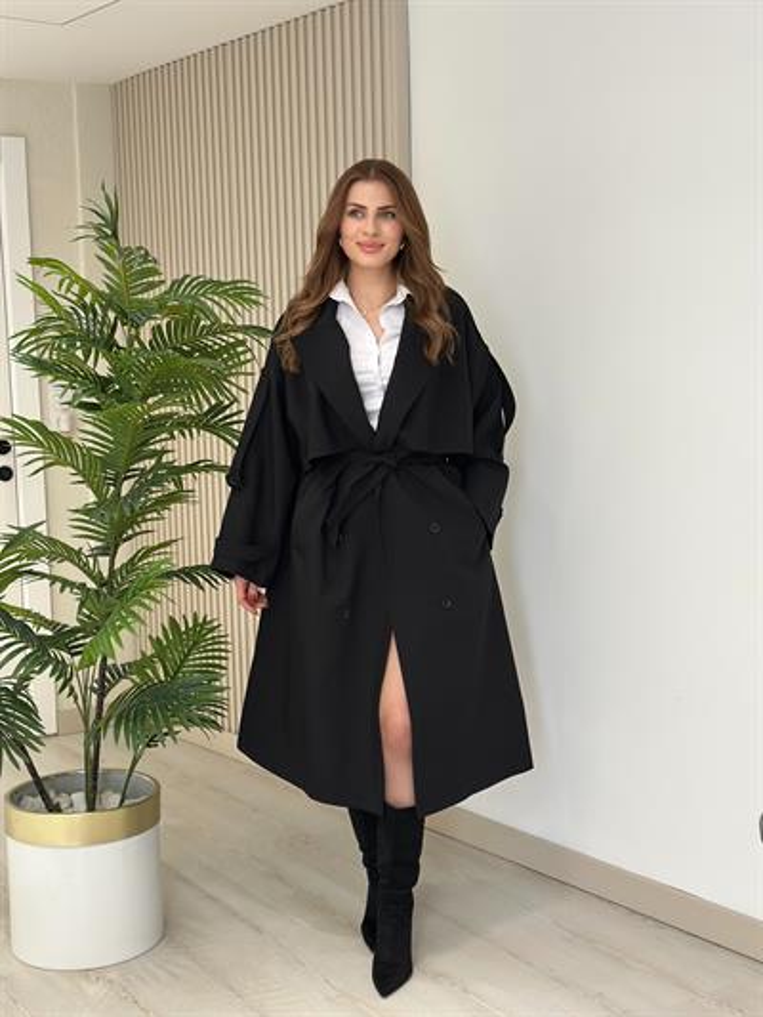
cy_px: 508
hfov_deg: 30.3
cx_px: 382
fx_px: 1410
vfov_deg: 39.6
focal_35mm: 48
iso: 80
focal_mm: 6.86
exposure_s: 1/225
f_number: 1.78
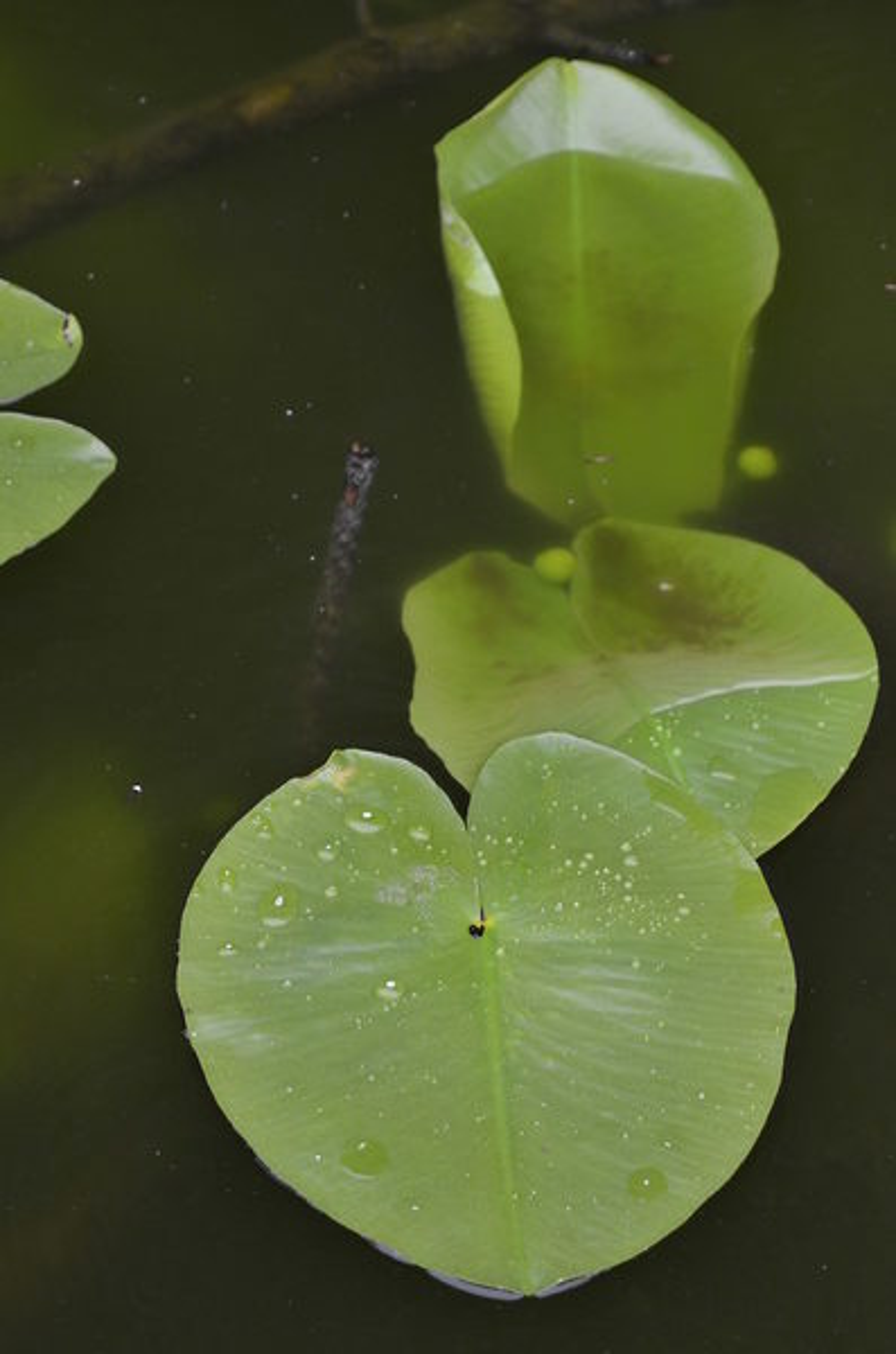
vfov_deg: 11.4
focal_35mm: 180
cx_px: 448
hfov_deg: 7.6
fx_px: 6755
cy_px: 677
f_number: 5.6
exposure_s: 1/160
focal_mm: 120
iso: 800
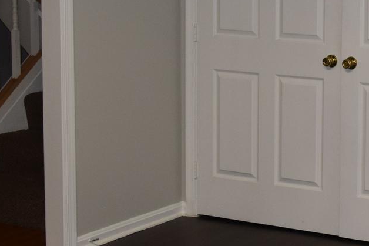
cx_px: 502
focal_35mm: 88
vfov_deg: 15.4
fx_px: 902
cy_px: 46
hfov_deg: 20.7
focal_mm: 18
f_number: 5
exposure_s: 1/100
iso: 800
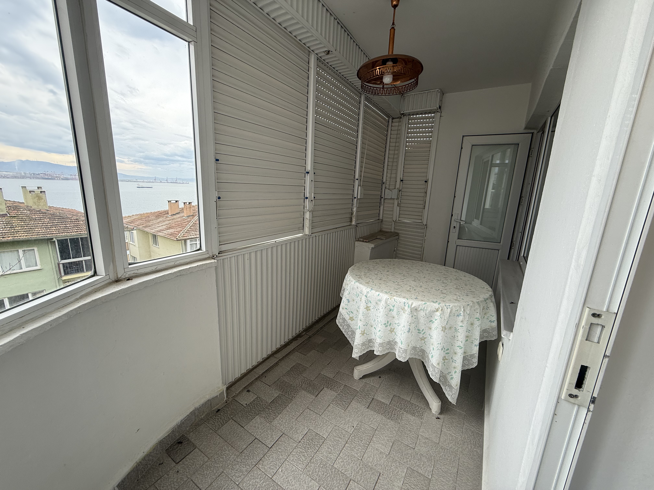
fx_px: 265
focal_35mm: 14
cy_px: 245
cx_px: 327
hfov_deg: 102.1
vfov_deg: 85.7
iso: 64
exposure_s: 1/184
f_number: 2.2
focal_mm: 2.22
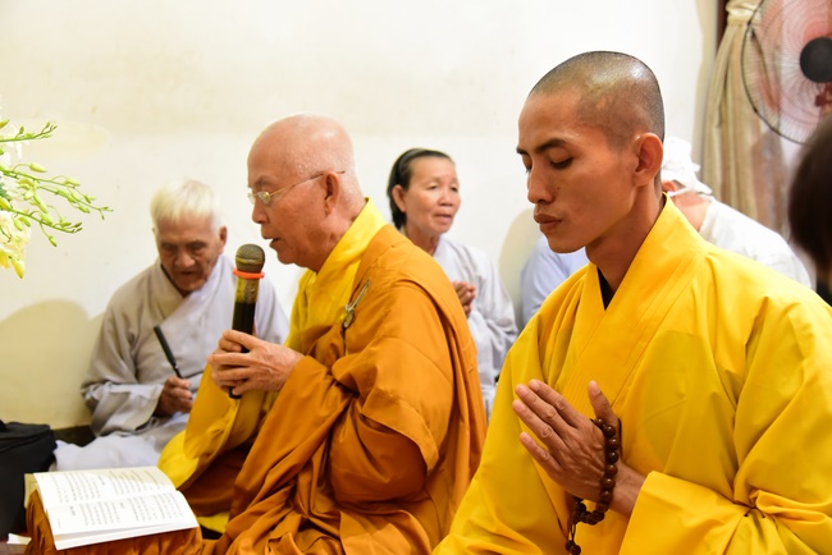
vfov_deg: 30.5
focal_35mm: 44
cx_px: 416
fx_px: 1017
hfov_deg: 44.5
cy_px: 278
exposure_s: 1/60
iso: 3600
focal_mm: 44
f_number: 4.5
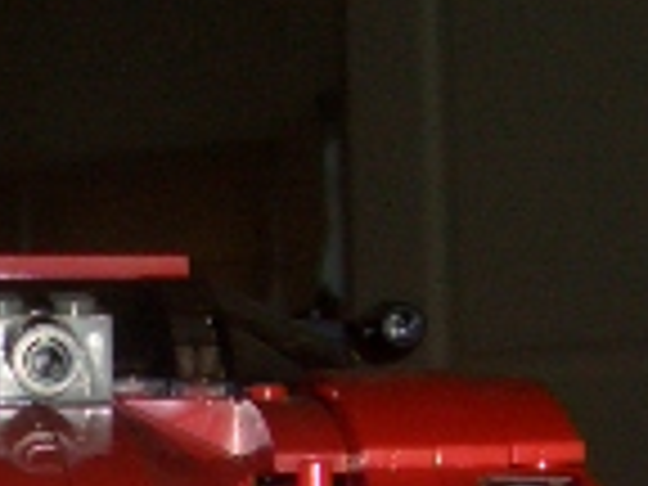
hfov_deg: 12.1
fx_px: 2995
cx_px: -63
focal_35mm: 160
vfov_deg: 9.2
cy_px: 540
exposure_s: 1/40
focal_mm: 4.8
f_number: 4
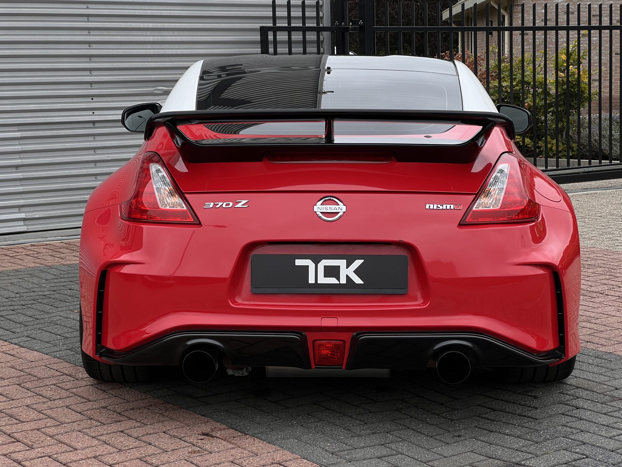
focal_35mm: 77
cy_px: 234
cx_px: 311
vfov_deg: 19.1
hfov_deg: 25.3
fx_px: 1384
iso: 32
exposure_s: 1/106
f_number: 2.8
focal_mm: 9
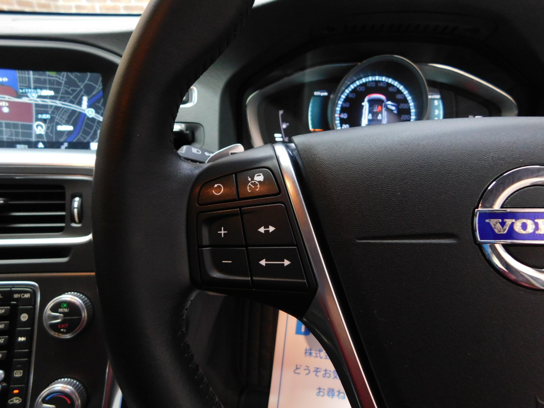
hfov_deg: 73.9
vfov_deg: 58.9
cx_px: 272
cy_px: 204
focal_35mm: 23
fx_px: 361
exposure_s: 1/13
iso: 400
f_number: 3
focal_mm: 4
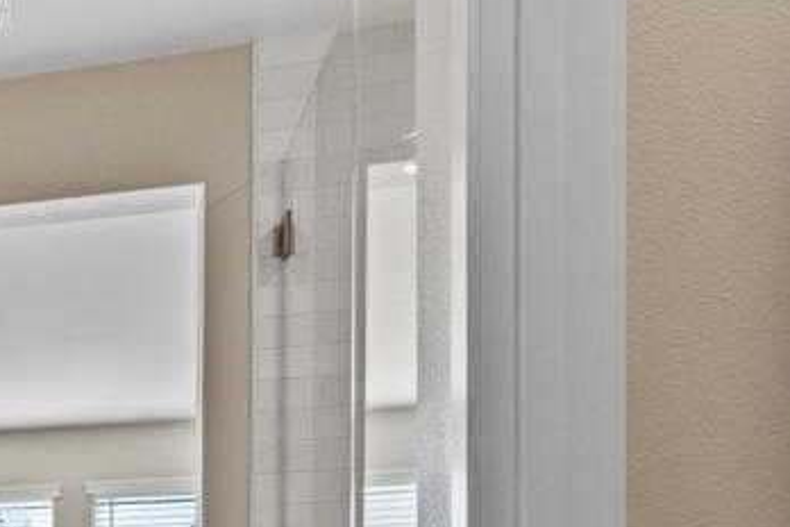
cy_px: 703
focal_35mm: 53
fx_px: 1163
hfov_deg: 28.7
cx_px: -300
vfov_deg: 22.5
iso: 800
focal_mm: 18
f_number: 8
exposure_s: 1/60
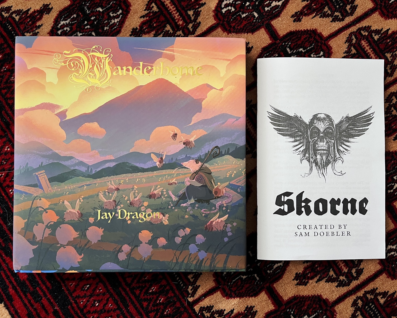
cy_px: 157
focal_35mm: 28
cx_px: 200
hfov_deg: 62.2
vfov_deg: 51.5
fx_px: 329
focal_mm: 5.1
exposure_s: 1/60
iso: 200
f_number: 1.6
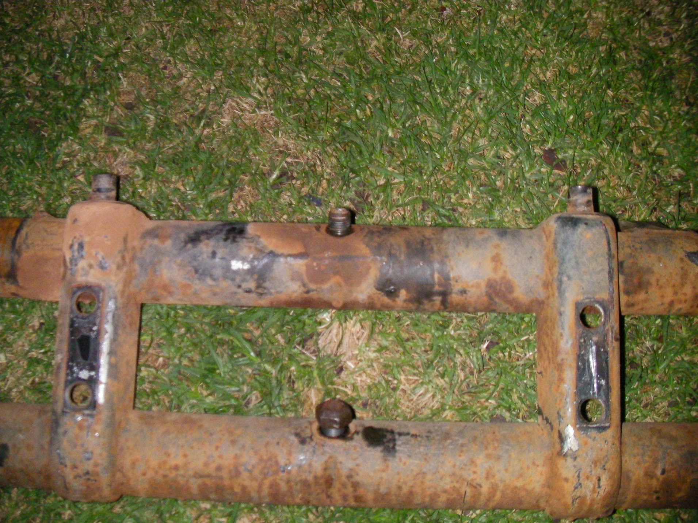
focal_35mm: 38
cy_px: 262
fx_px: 766
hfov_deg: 49.0
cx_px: 349
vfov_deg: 37.7
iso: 400
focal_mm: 6.3
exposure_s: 1/30
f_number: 3.5
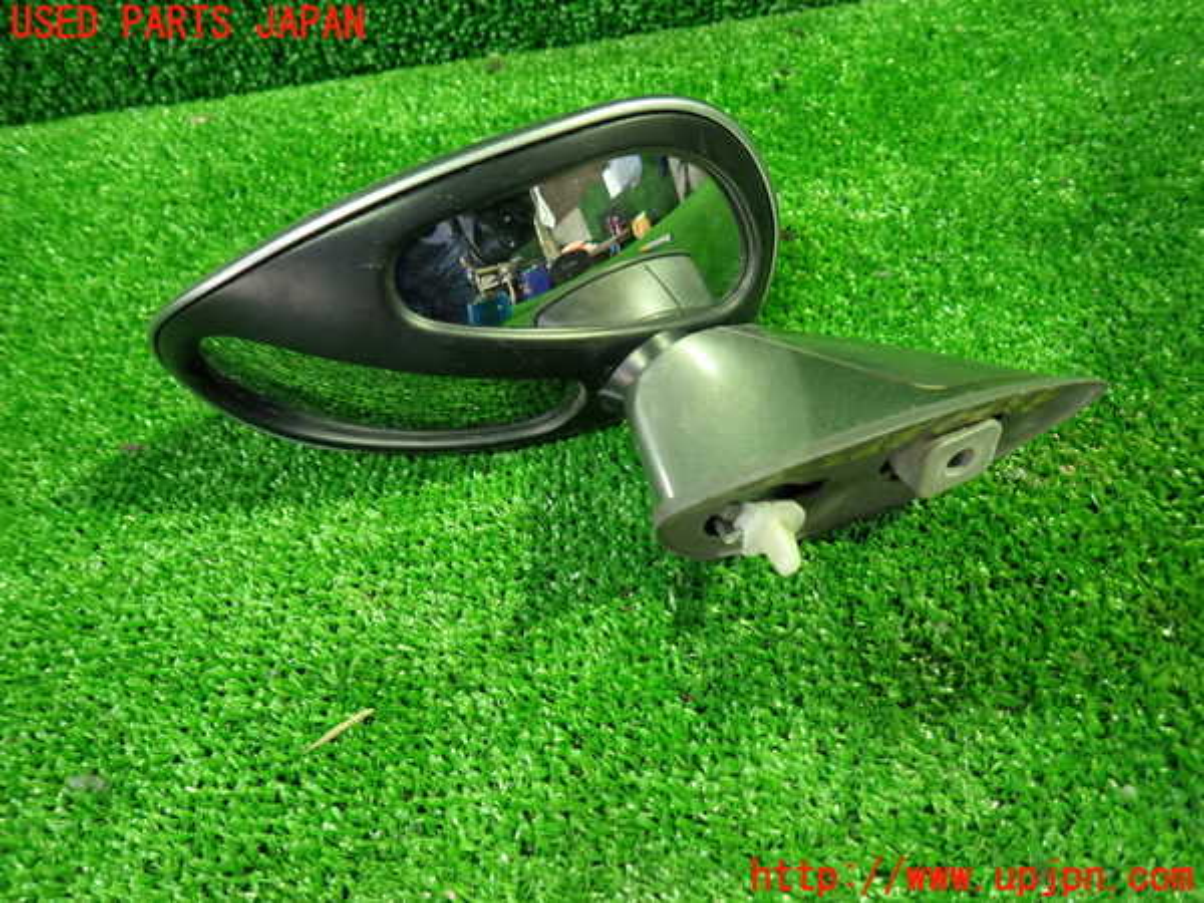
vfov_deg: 54.9
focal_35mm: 25
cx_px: 602
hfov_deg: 69.4
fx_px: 870
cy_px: 452
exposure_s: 1/30
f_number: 2
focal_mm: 4.5
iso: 640
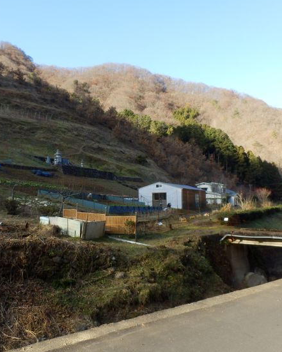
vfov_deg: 52.8
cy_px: 162
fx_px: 355
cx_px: 113
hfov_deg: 43.2
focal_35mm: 34
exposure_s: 1/250
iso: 80
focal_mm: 4.2
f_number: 3
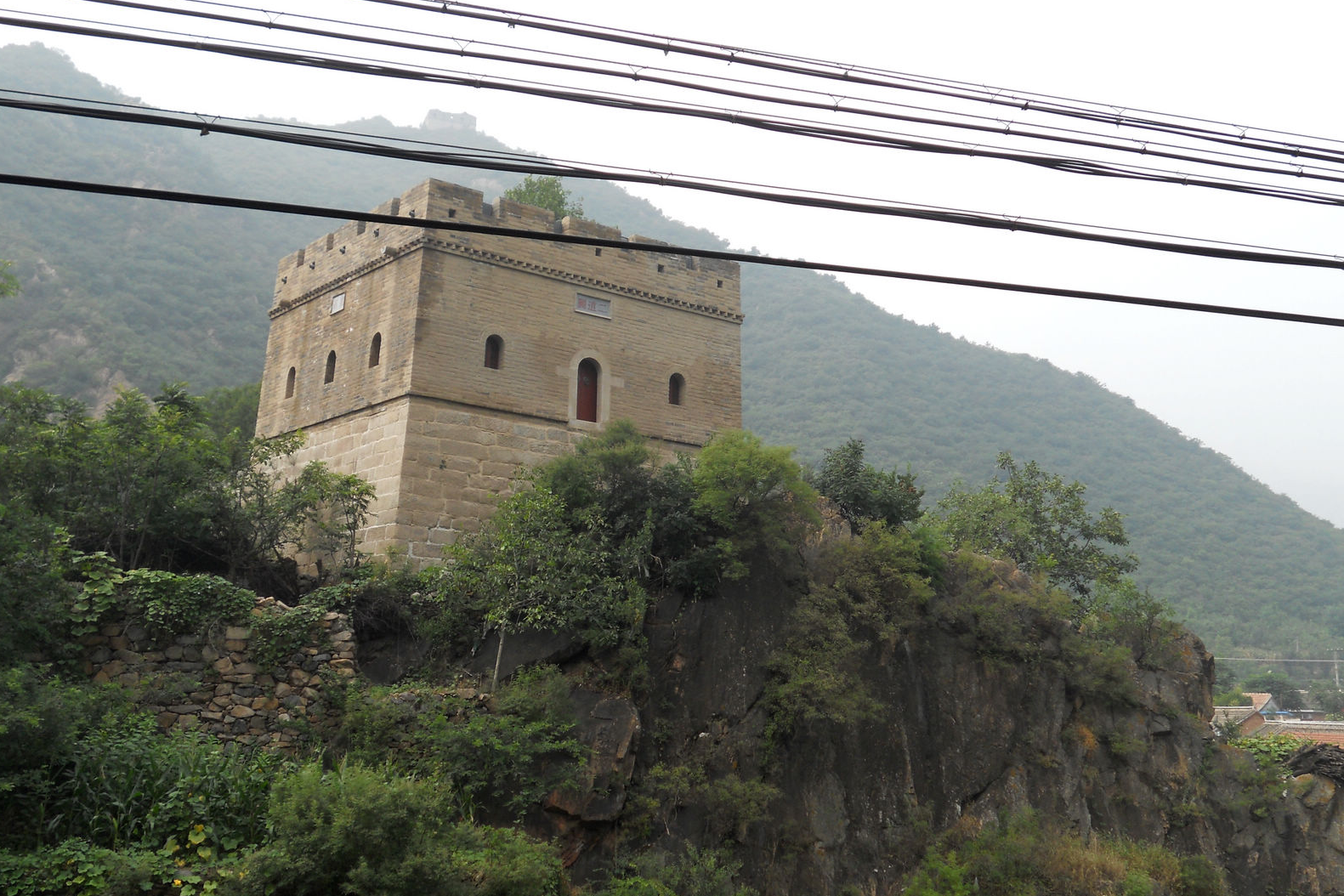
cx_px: 678
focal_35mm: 40
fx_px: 1493
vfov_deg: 33.4
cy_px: 474
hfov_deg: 48.5
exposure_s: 1/400
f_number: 3.9
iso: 80
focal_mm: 6.9
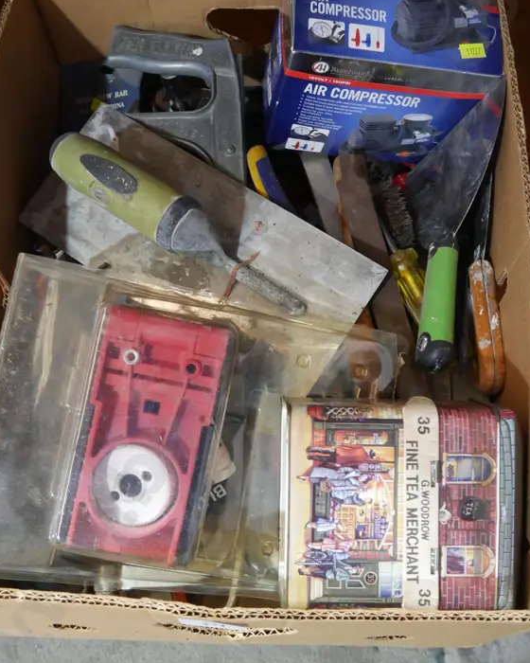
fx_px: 784
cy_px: 286
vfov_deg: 45.7
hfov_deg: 37.3
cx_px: 284
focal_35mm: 40
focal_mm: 14
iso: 1600
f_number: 3.5
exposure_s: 1/60
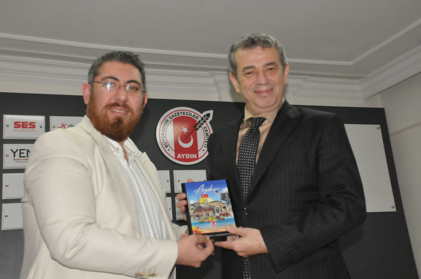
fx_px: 543
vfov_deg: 28.9
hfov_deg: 42.4
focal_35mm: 46
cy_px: 140
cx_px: 210
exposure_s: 1/250
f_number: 8
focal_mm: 31
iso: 3200
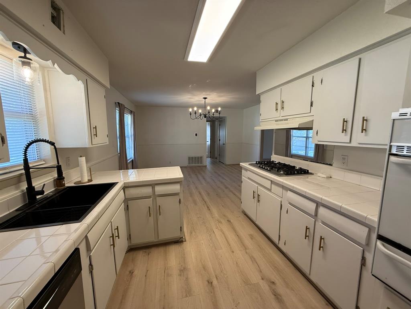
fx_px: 166
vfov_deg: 85.7
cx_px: 206
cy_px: 154
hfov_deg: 102.1
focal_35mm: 14
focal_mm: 2.22
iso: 160
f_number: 2.2
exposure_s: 1/120
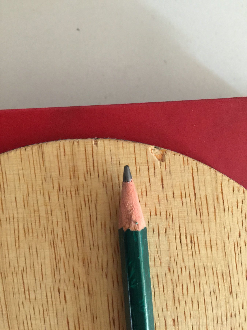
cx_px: 124
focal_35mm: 29
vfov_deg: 61.7
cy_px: 165
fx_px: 276
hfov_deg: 48.2
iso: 64
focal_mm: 4.15
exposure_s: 1/4
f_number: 2.2
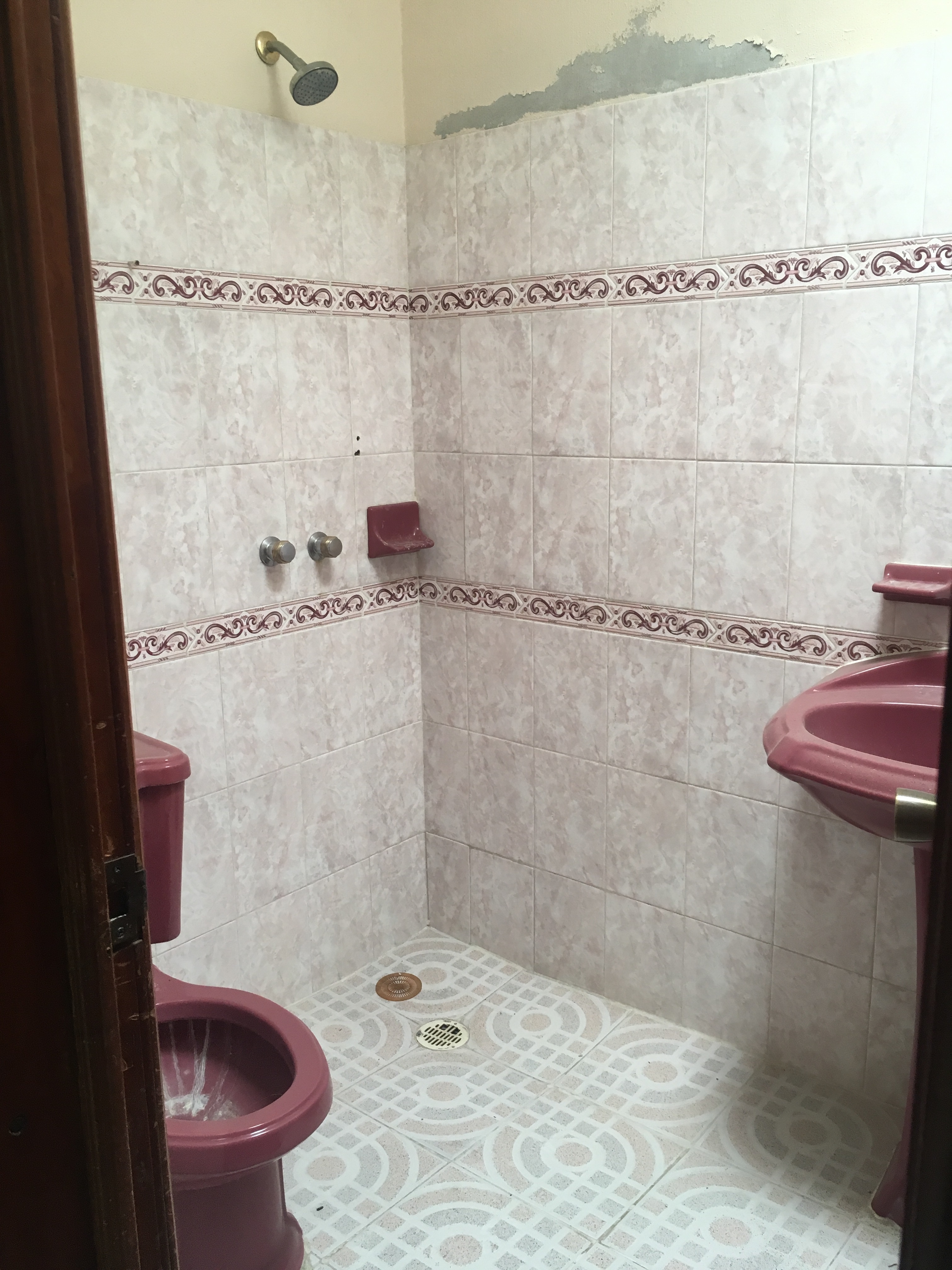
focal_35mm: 29
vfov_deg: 61.7
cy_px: 635
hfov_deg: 48.2
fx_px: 1063
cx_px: 476
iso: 32
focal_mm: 4.15
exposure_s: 1/30
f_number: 2.2
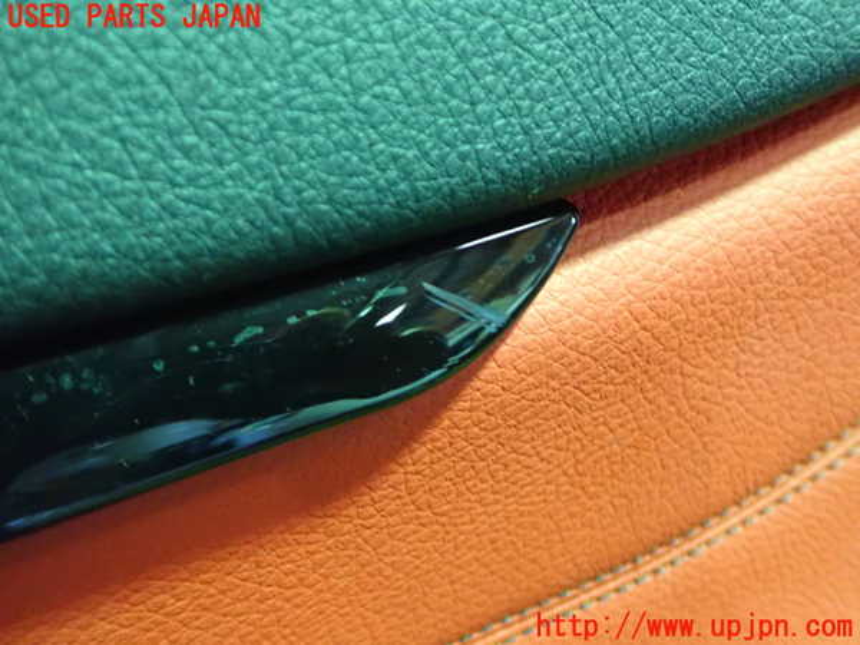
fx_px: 745
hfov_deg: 60.0
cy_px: 322
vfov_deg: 46.8
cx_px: 430
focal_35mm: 30
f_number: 2.3
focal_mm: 5.5
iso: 1600
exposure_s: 1/40
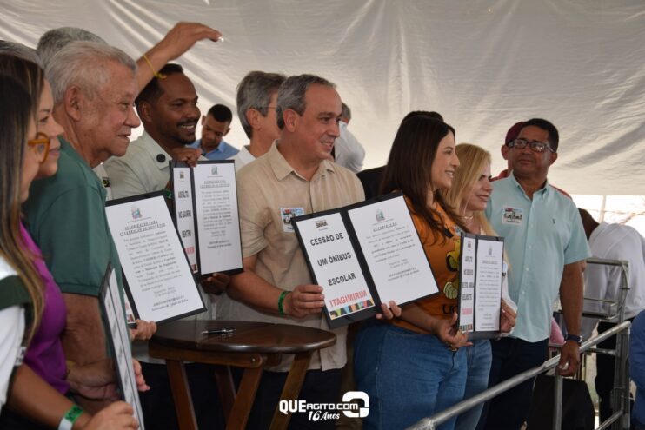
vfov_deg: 17.5
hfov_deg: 26.0
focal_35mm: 78
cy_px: 215
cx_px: 322
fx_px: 1398
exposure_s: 1/125
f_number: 5.6
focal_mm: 52
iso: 200
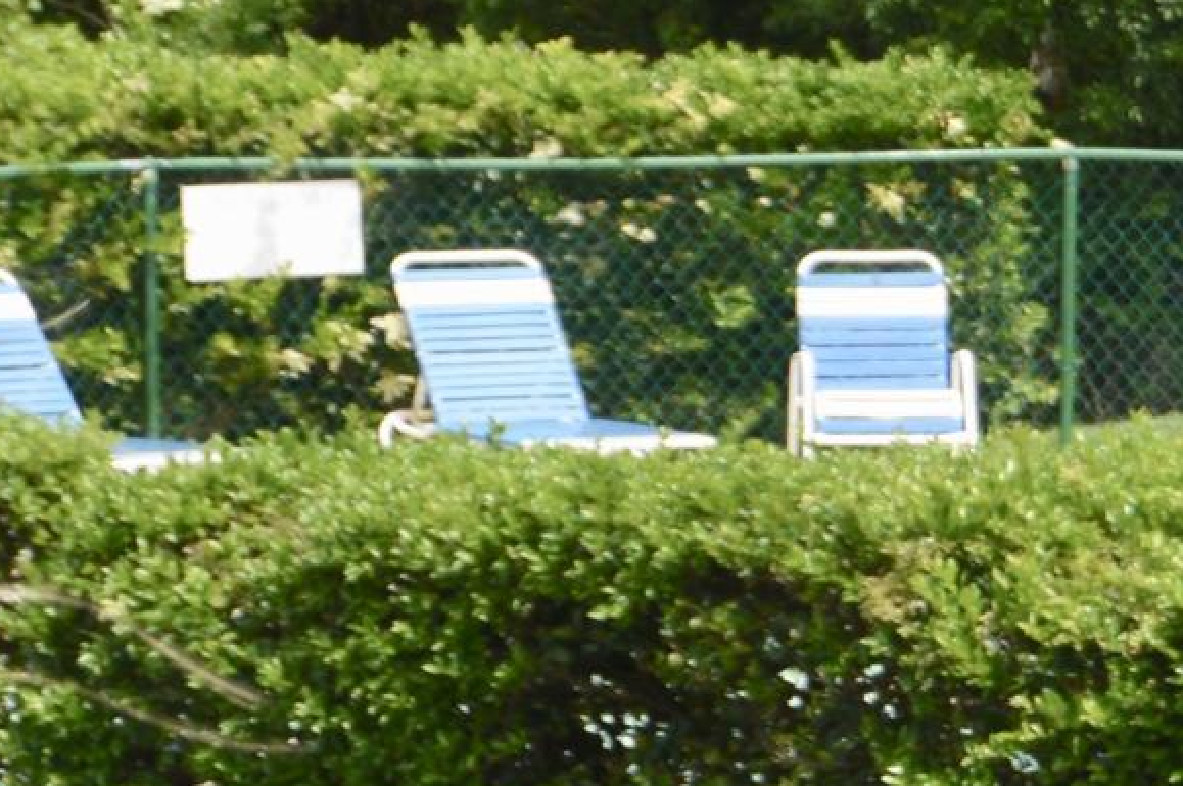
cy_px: 361
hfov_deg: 5.0
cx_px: 2158
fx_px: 13264
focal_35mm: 404
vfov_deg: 3.4
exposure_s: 1/160
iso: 100
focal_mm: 52
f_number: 6.3
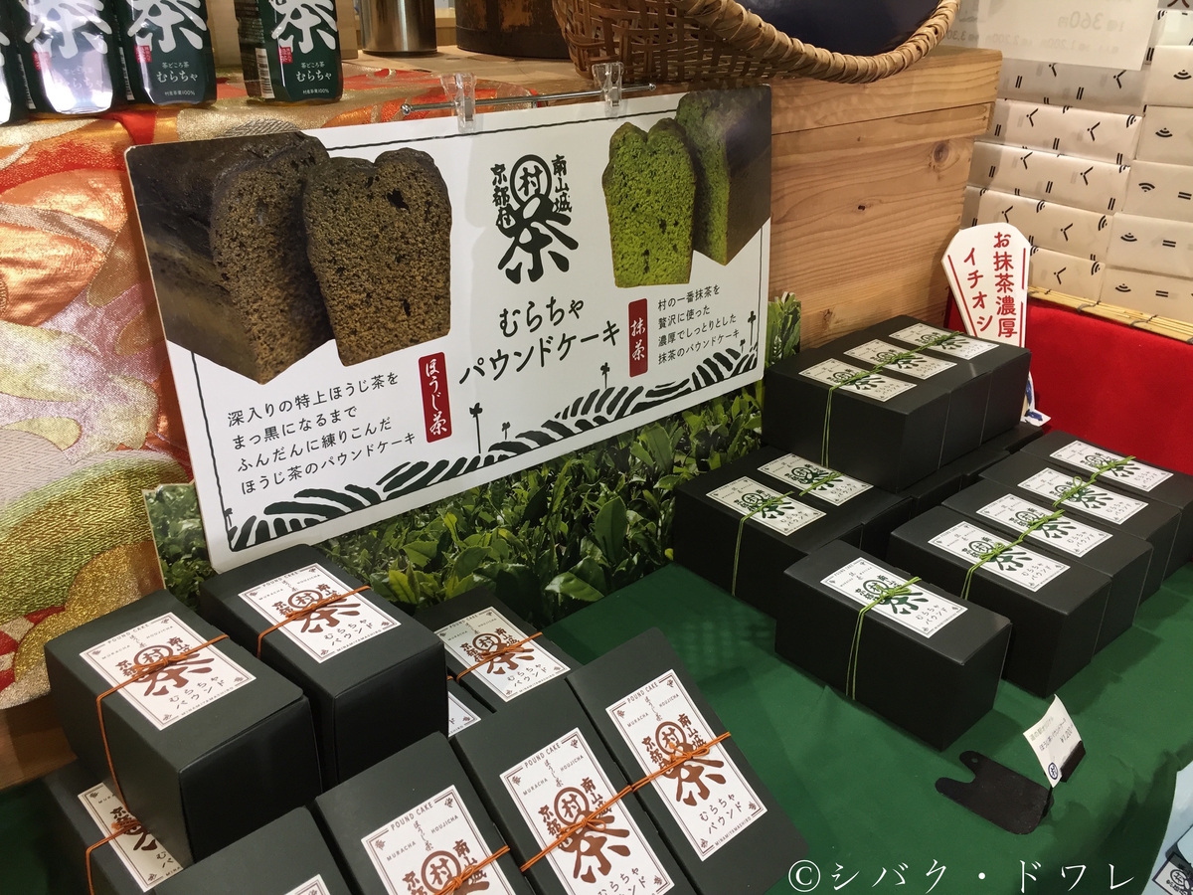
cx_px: 596
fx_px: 999
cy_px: 448
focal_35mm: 29
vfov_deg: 48.2
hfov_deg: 61.7
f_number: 2.2
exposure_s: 1/40
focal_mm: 4.15
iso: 32
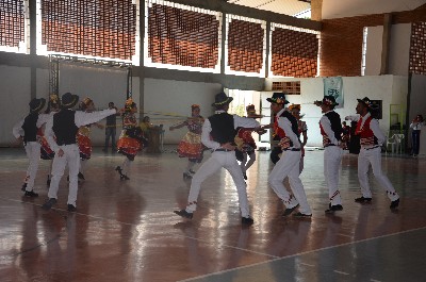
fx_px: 620
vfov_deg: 25.6
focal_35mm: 52
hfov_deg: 37.9
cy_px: 141
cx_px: 213
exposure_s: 1/125
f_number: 4.5
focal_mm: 35
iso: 220
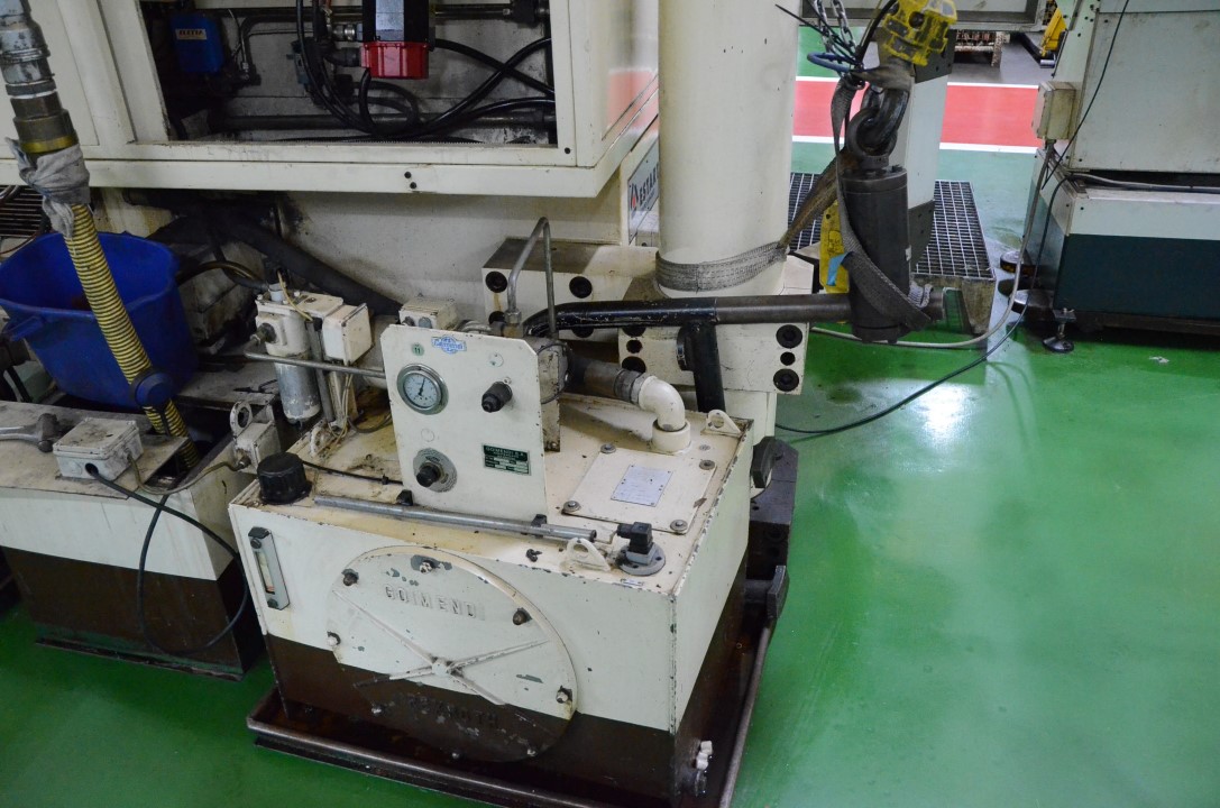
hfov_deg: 62.0
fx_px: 1015
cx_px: 610
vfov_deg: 43.4
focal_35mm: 30
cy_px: 404
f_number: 4.5
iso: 6400
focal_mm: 20
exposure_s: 1/125
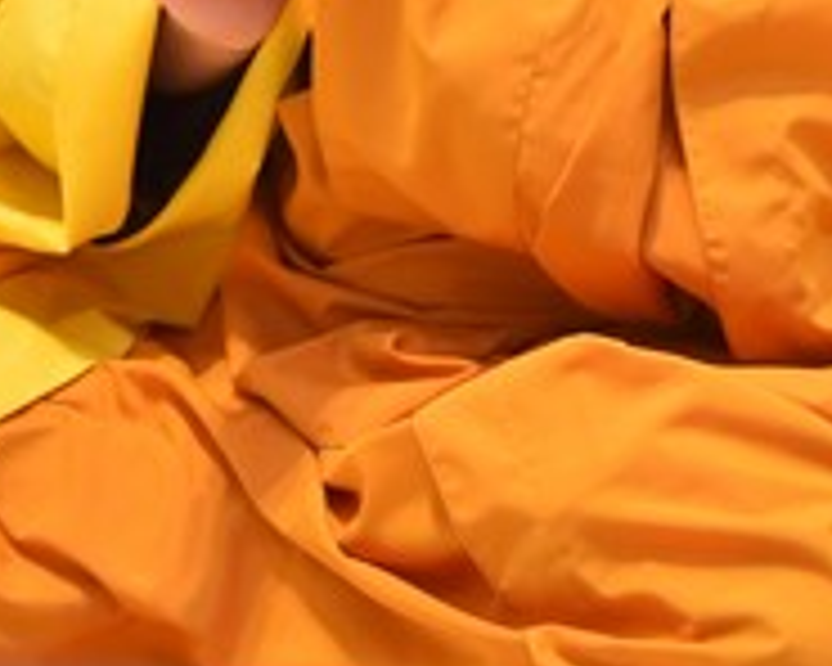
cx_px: 623
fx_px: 11376
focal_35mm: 462
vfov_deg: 3.3
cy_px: -558
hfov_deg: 4.2
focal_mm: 140
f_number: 2.8
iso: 800
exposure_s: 1/200
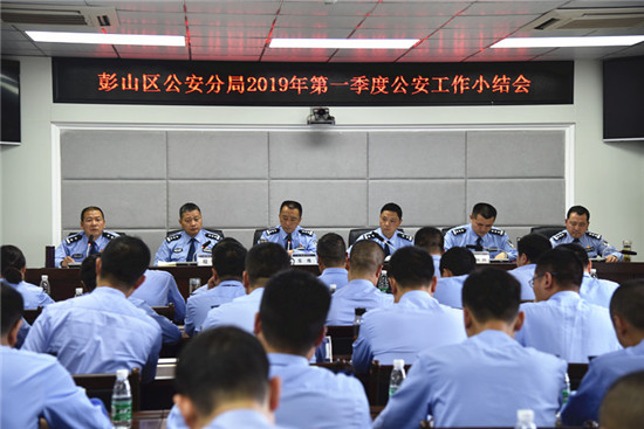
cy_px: 214
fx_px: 1252
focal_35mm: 70
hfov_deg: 28.8
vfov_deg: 19.5
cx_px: 322
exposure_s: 1/80
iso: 400
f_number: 4
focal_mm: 70
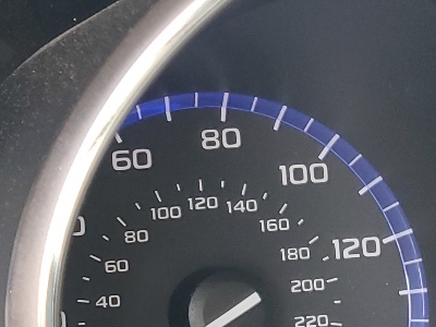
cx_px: -255
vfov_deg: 14.0
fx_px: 1310
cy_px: 317
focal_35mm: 104
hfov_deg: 16.8
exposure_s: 1/120
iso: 66
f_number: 1.5
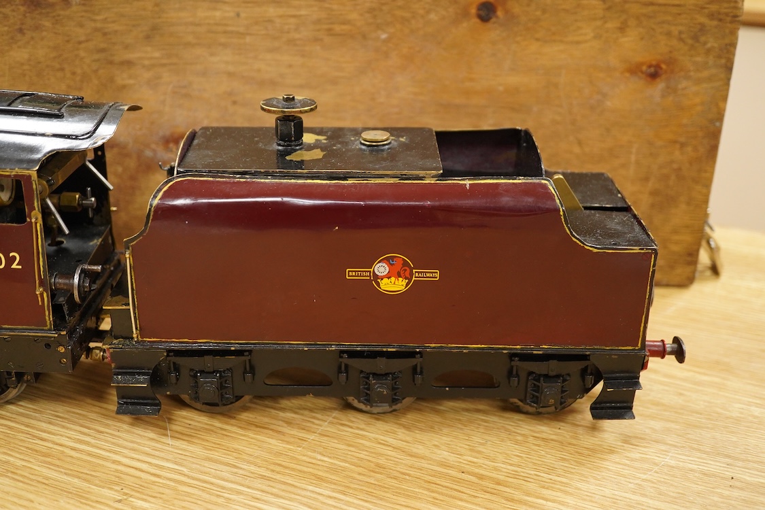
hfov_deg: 43.6
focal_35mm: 45
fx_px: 956
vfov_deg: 29.9
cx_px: 382
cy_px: 255
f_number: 3.5
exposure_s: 1/125
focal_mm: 30
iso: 2000
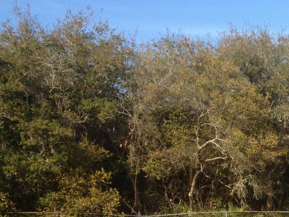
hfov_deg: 18.8
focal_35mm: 98
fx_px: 818
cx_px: 354
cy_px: 255
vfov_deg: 14.6
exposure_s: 1/986
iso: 50
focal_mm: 4.28
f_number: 2.4
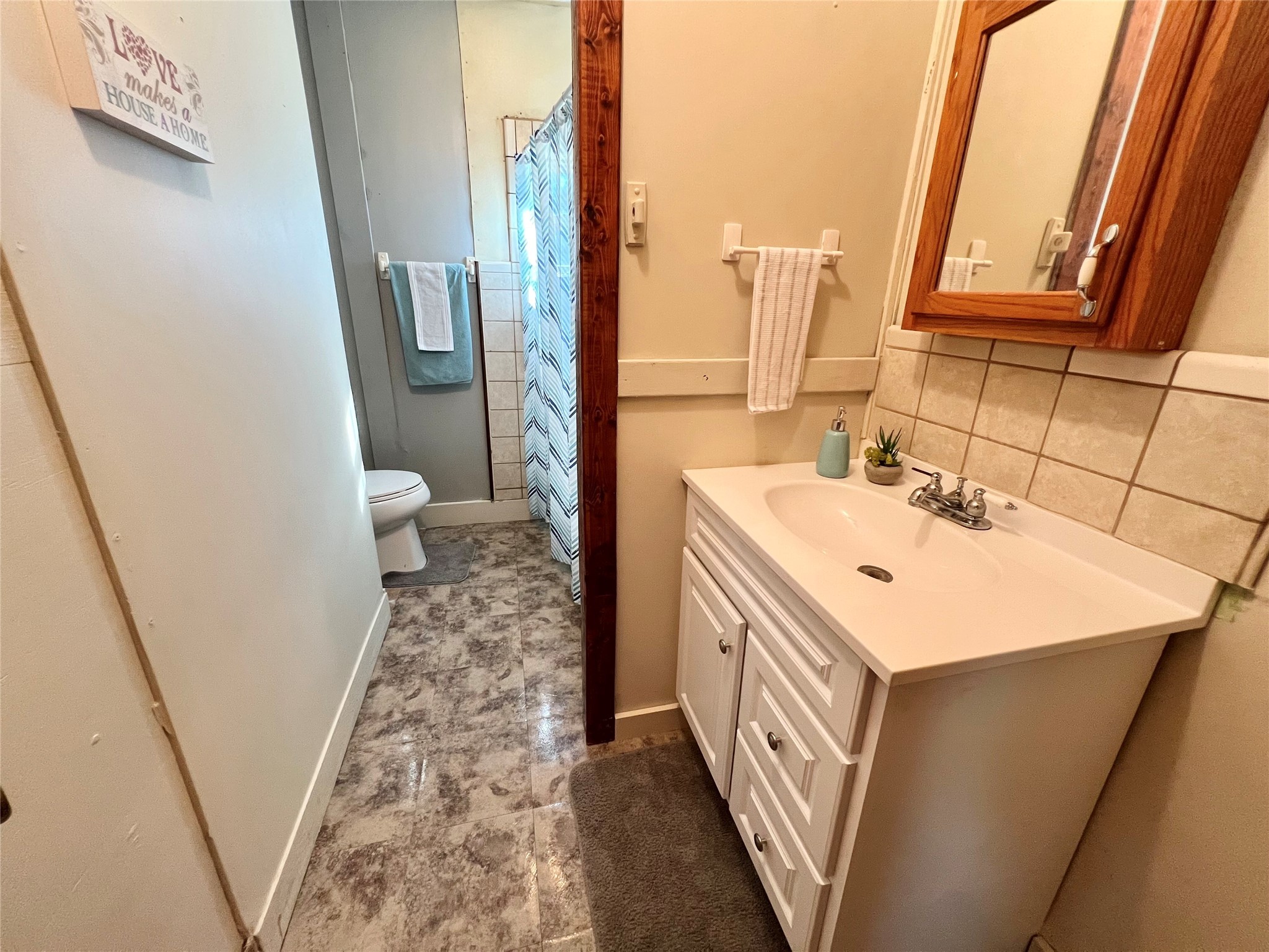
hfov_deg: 106.2
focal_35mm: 13
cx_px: 634
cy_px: 476
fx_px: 477
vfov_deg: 89.9
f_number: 1.8
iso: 320
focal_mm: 1.57
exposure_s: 1/60
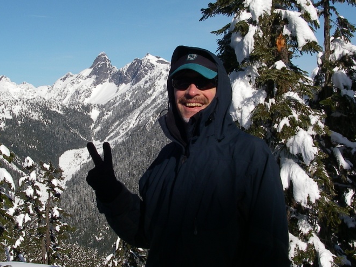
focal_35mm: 59
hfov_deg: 32.5
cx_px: 133
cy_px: 99
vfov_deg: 24.7
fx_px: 607
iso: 64
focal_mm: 6.3
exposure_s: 1/400
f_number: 6.6
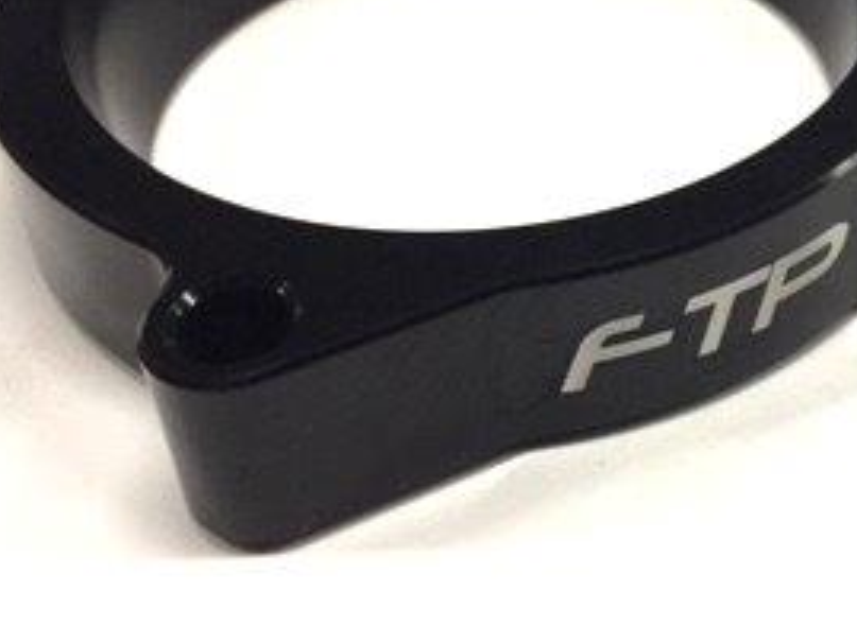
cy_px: 220
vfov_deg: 21.3
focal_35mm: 69
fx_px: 1709
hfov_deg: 26.7
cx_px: 847
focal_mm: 4.15
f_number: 2.2
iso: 32
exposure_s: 1/40
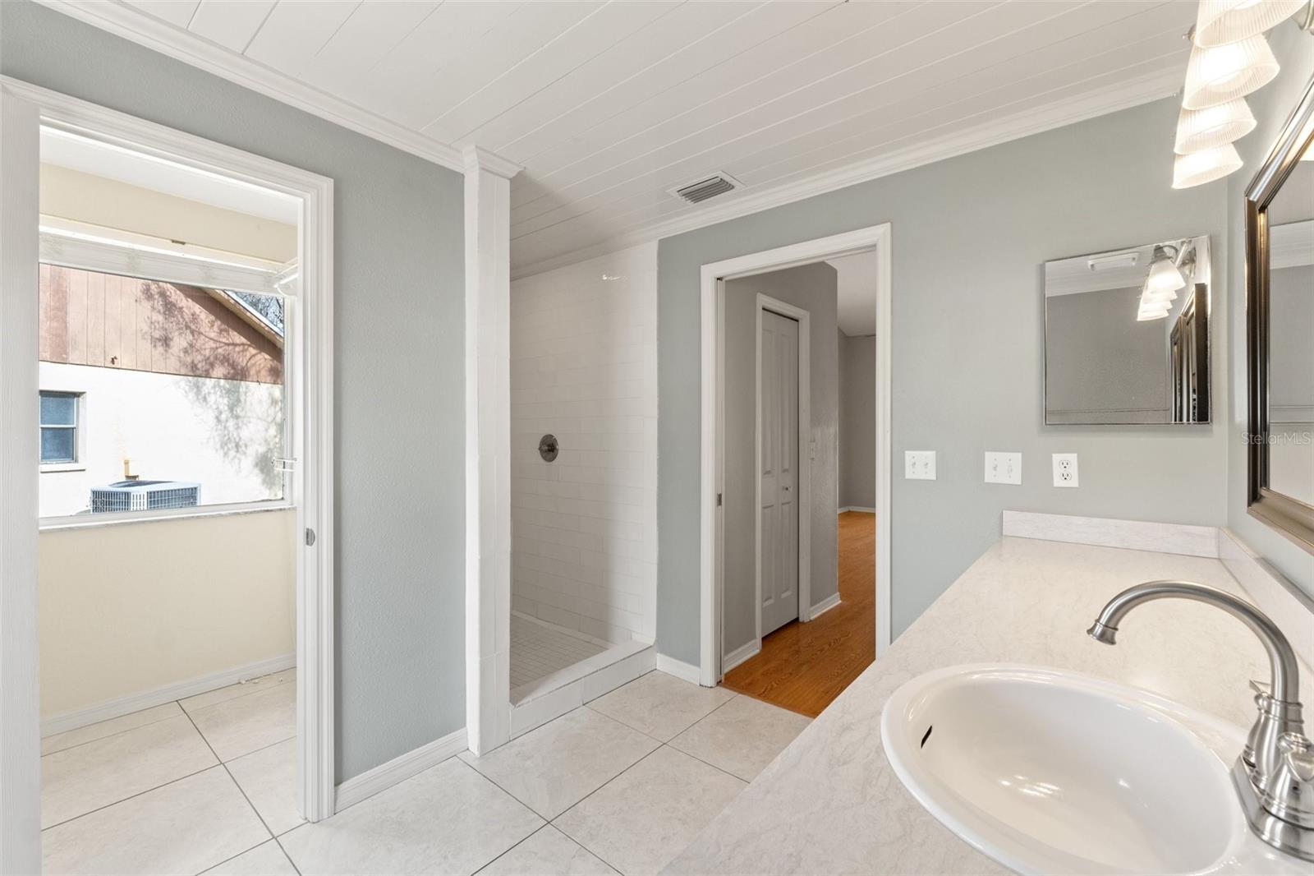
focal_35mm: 15
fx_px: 547
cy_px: 438
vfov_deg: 77.3
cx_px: 657
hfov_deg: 100.4
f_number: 8
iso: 400
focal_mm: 10
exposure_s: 1/13
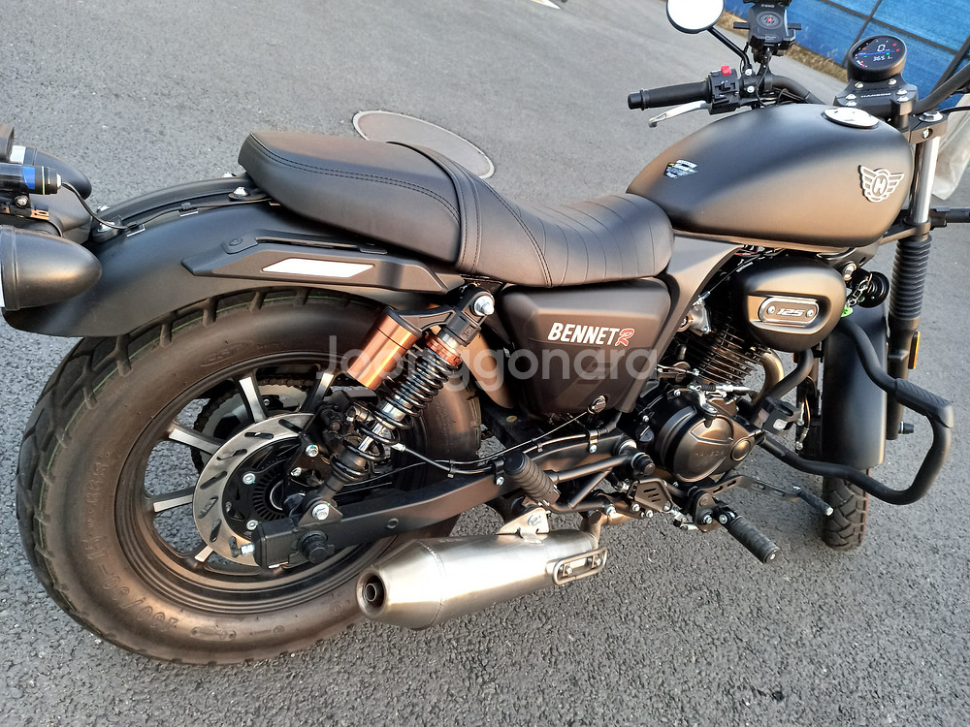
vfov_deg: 54.9
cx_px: 485
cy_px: 364
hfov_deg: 69.4
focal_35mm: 25
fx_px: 701
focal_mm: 4.6
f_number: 2
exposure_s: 1/60
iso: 200
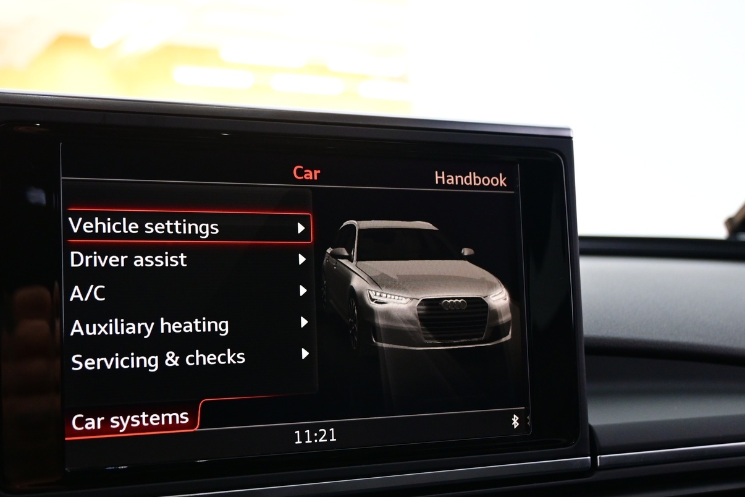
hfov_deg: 44.8
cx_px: 286
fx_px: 897
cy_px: 274
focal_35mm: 43
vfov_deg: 30.9
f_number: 4
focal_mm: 21.5
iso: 1400
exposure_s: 1/30
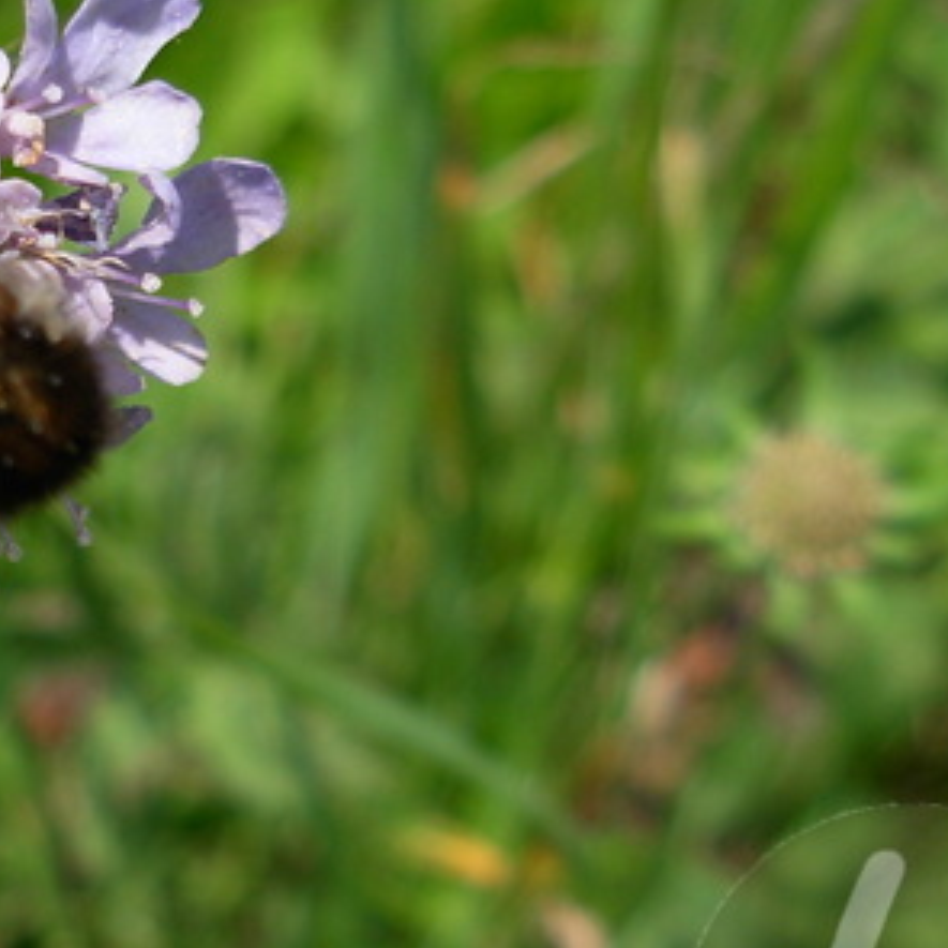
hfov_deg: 18.4
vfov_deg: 19.1
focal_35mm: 91
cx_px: -84
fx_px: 2820
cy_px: 421
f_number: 2.9
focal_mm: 6.3
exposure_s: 1/836
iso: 79
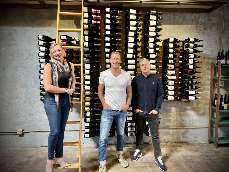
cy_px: 86
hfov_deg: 67.3
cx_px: 114
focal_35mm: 26
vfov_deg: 53.1
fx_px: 172
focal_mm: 5.7
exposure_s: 1/60
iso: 80
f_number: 1.5
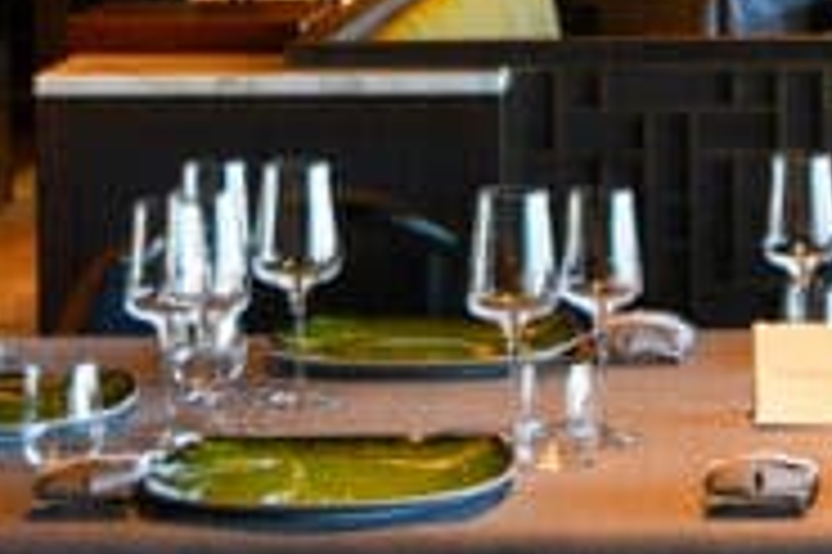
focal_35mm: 199
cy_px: -261
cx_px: 1039
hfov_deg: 10.2
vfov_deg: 6.8
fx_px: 4595
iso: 1600
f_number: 4.5
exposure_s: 1/100
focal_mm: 24
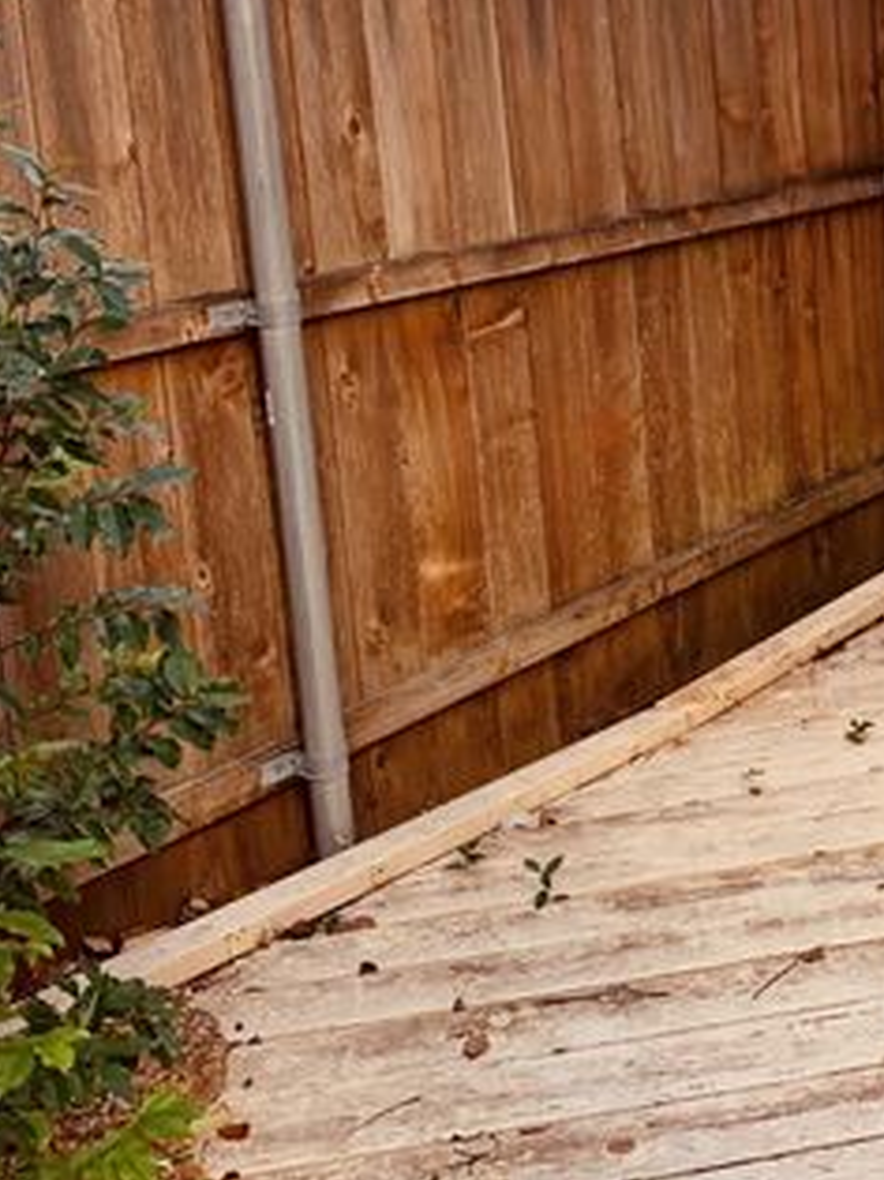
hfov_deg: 25.1
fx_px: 1874
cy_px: 279
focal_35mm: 55
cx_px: 906
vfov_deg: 34.1
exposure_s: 1/126
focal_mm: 4.25
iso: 25
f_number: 1.8
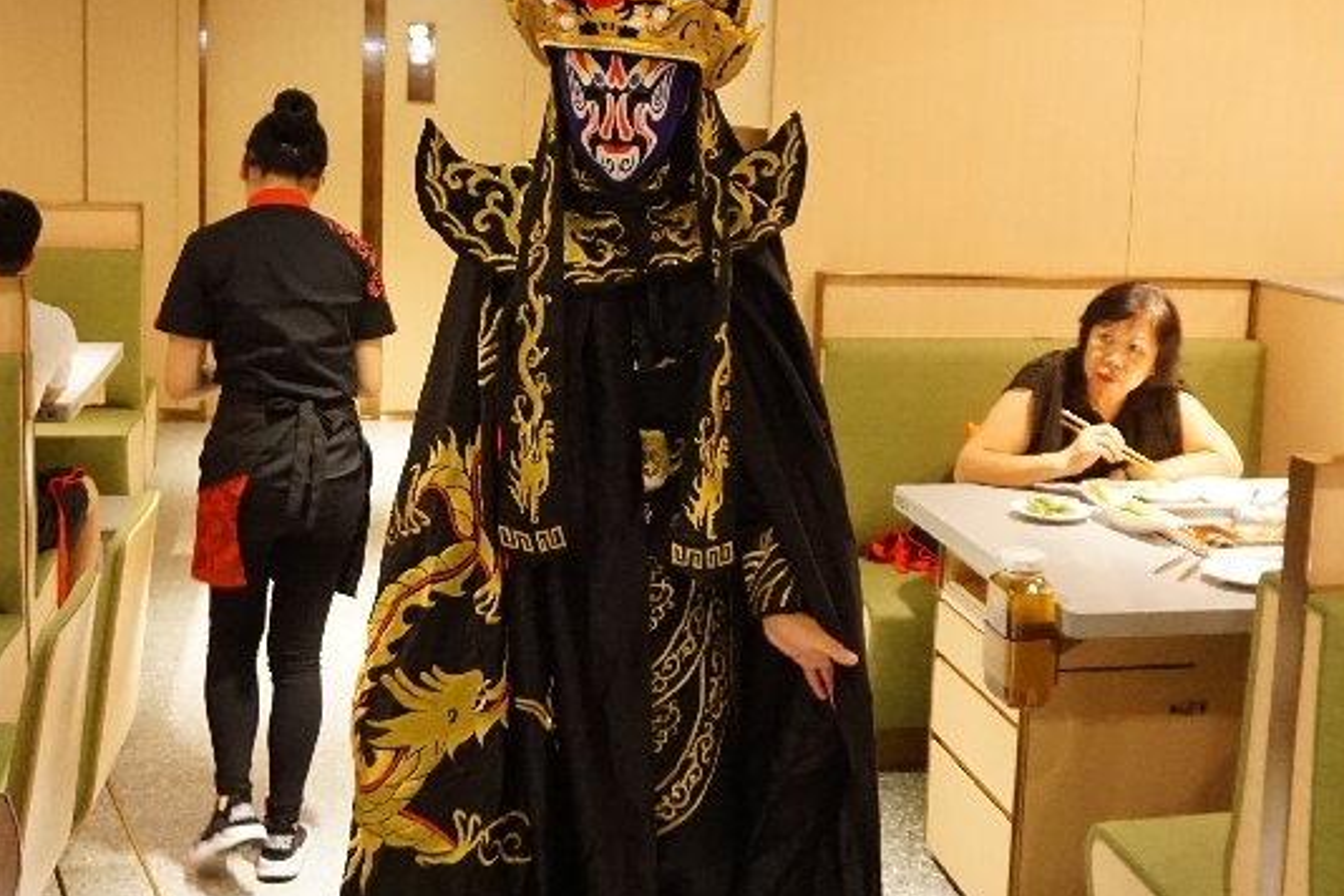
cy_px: 316
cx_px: 682
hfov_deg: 42.7
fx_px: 1717
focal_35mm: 46
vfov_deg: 29.1
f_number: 3.5
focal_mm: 16
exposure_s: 1/60
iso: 3200
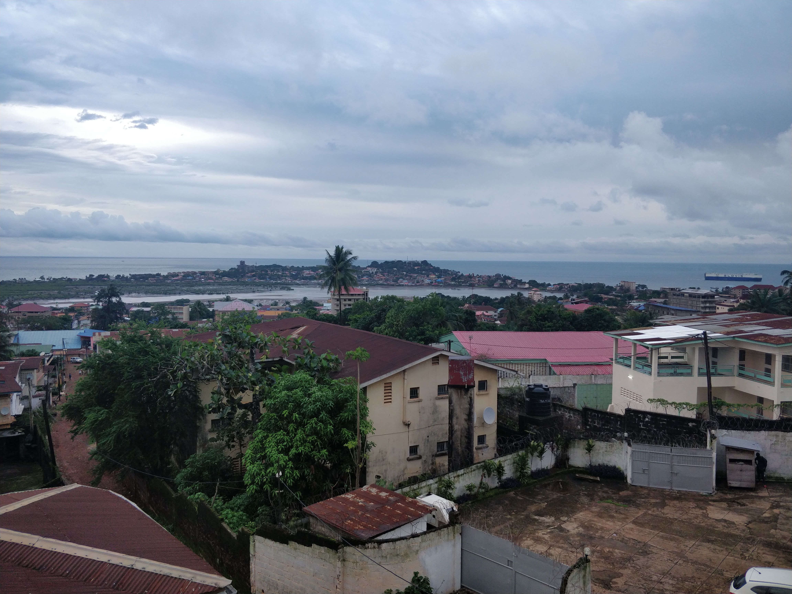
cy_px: 297
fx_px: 549
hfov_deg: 71.6
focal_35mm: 24
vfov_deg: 56.8
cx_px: 396
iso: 125
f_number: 1.7
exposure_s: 1/118
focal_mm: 4.1
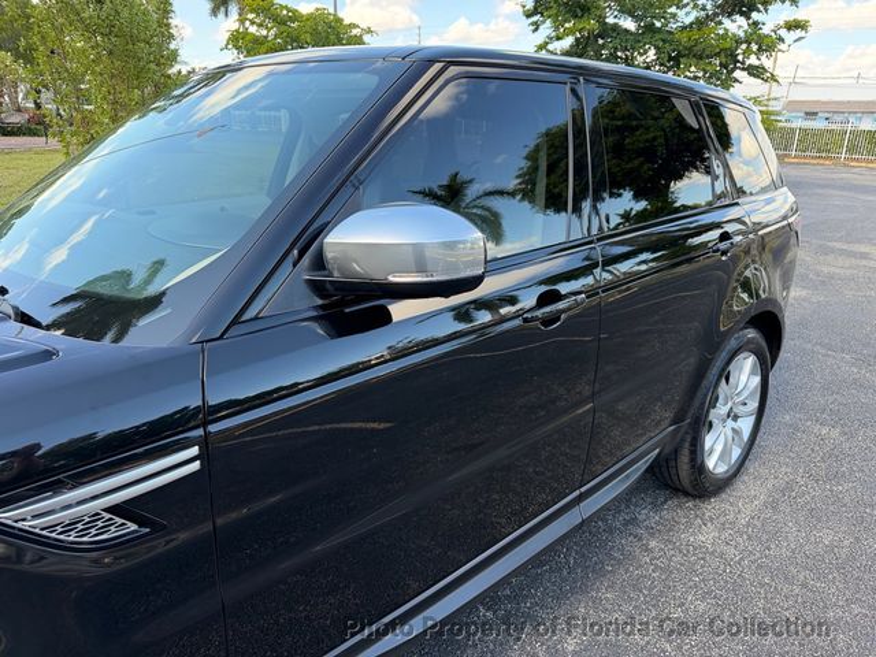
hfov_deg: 71.6
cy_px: 328
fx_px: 607
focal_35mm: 24
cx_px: 438
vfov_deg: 56.8
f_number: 1.78
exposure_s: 1/571
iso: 100
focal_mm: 6.76
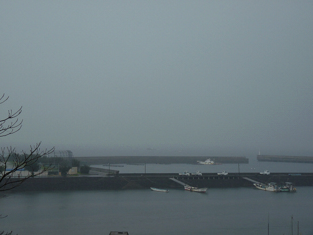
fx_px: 588
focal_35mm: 65
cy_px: 118
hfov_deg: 29.8
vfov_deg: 22.6
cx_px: 156
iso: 100
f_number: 3.6
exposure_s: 1/100
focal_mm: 11.5
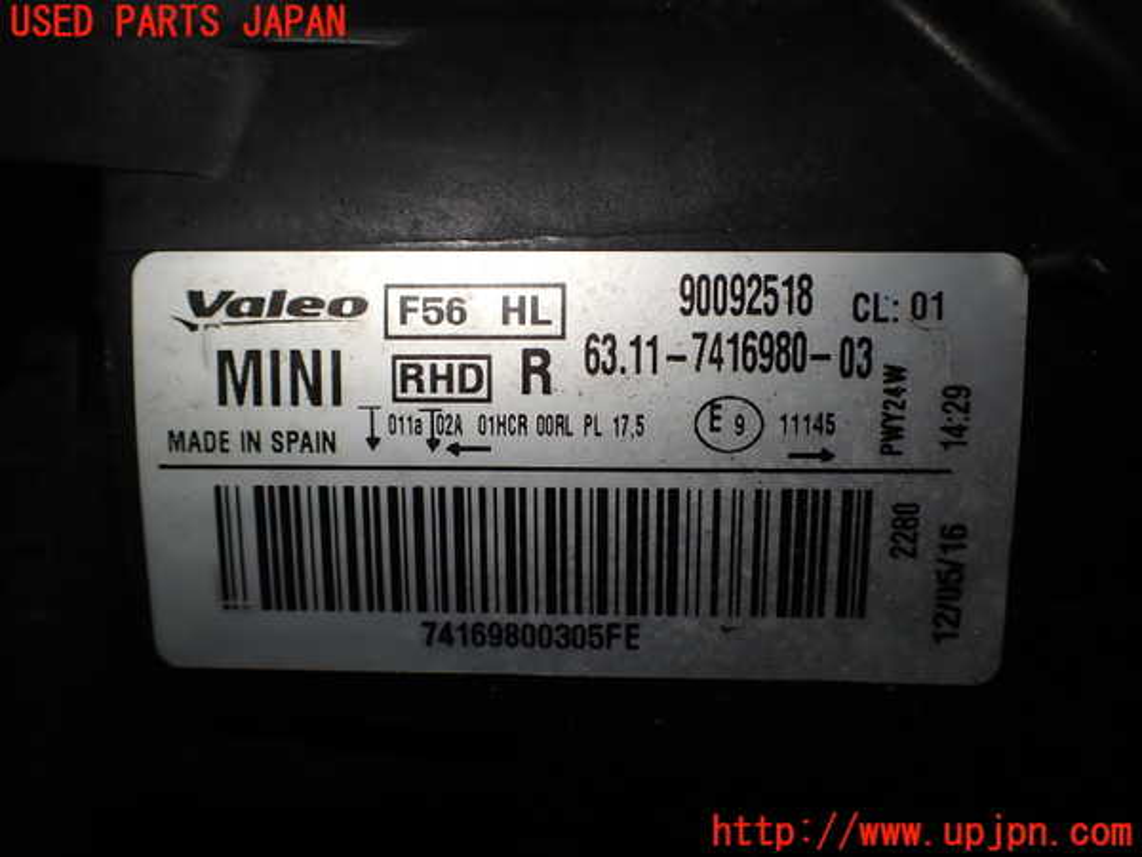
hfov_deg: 60.0
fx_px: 990
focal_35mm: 30
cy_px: 428
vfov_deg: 46.8
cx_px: 571
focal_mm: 5.4
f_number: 2.3
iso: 100
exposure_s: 1/160
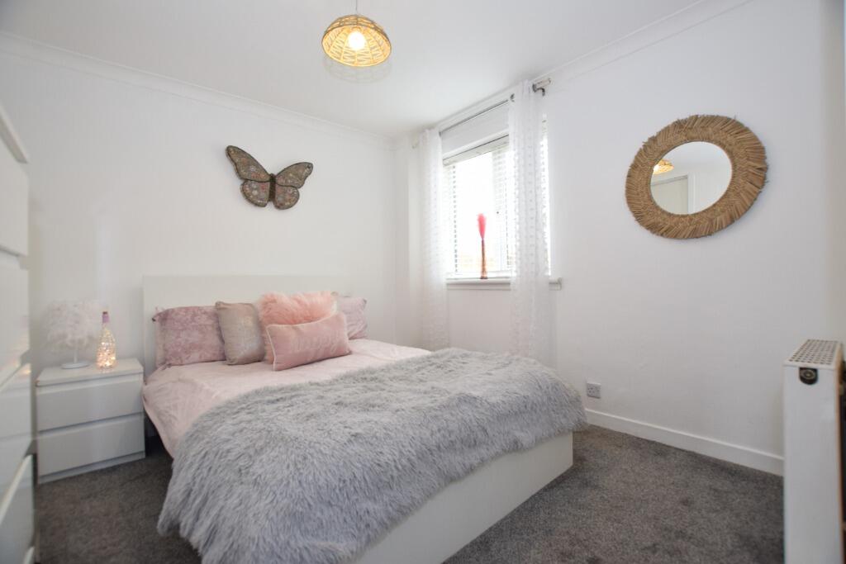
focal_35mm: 15
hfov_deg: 100.4
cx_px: 423
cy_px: 282
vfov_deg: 77.3
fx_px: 353
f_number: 4
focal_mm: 10
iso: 400
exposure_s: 1/60
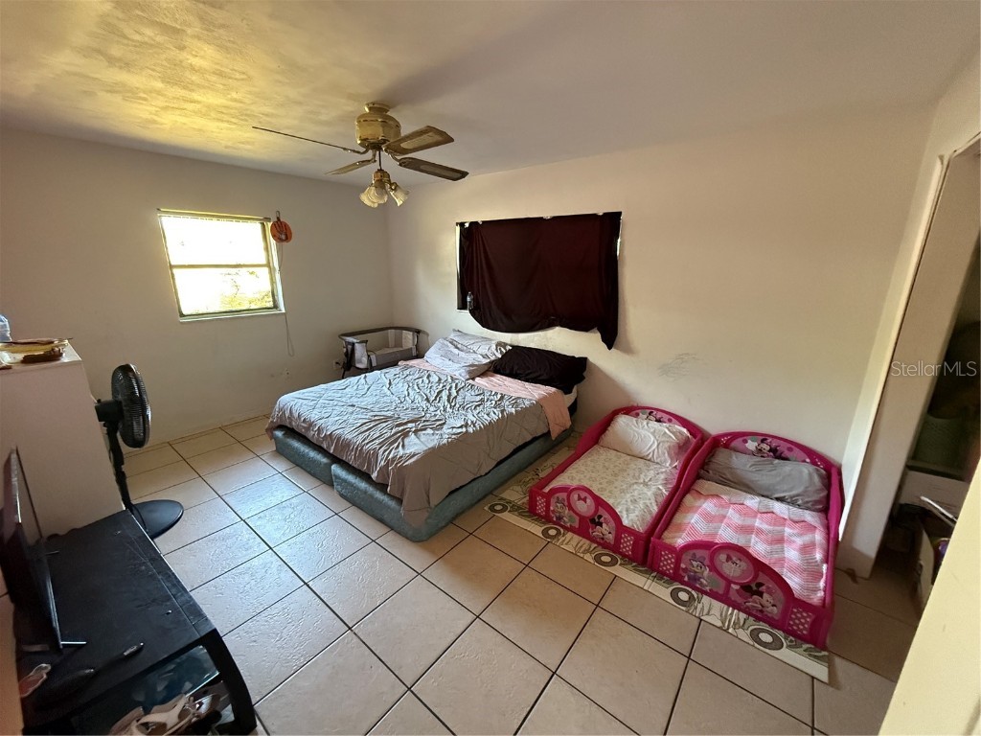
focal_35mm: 14
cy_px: 368
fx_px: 397
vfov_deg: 85.7
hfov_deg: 102.1
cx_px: 490
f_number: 2.2
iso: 800
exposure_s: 1/60
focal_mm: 2.22
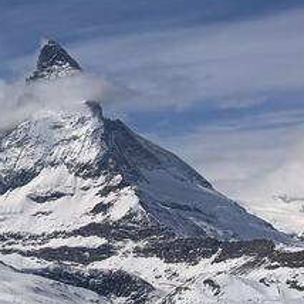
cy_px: 374
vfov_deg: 16.3
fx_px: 1013
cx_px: -403
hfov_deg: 13.2
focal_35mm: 102
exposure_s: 1/55556
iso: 100
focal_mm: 6.76
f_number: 1.78
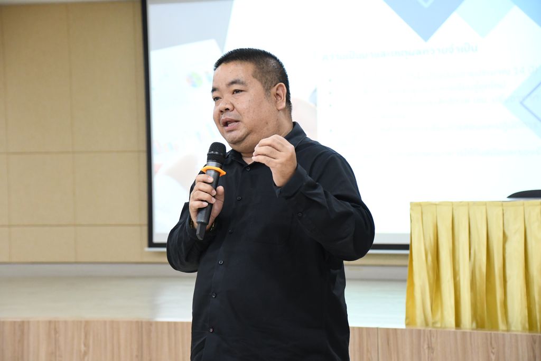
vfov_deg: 13.0
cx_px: 270
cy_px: 180
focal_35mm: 105
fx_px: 1578
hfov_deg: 19.5
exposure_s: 1/60
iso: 3200
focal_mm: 70
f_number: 5
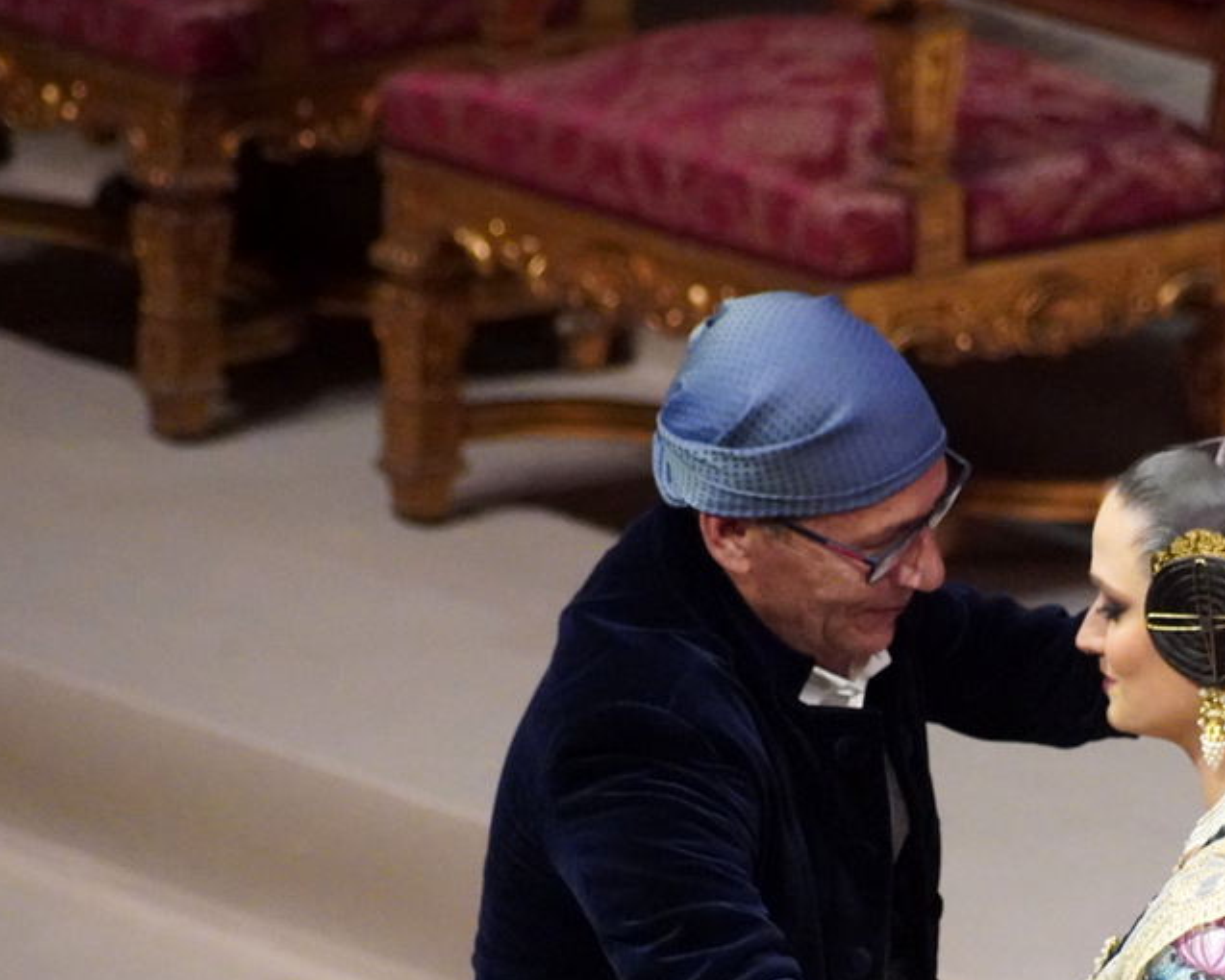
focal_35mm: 610
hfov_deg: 3.2
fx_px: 22122
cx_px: 1054
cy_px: 757
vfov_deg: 2.5
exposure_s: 1/400
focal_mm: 230
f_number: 5.6
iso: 8000
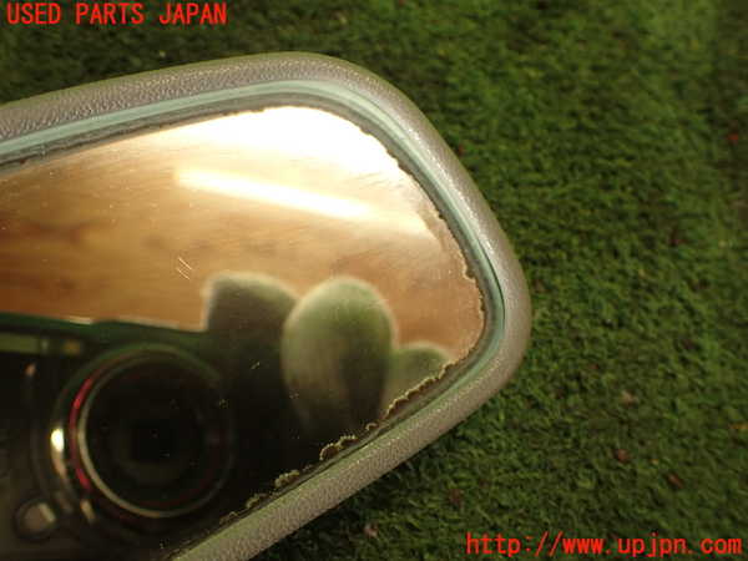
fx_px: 648
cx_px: 374
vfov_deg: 46.8
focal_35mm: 30
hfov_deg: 60.0
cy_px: 280
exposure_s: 1/50
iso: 200
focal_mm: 5.4
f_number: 2.3
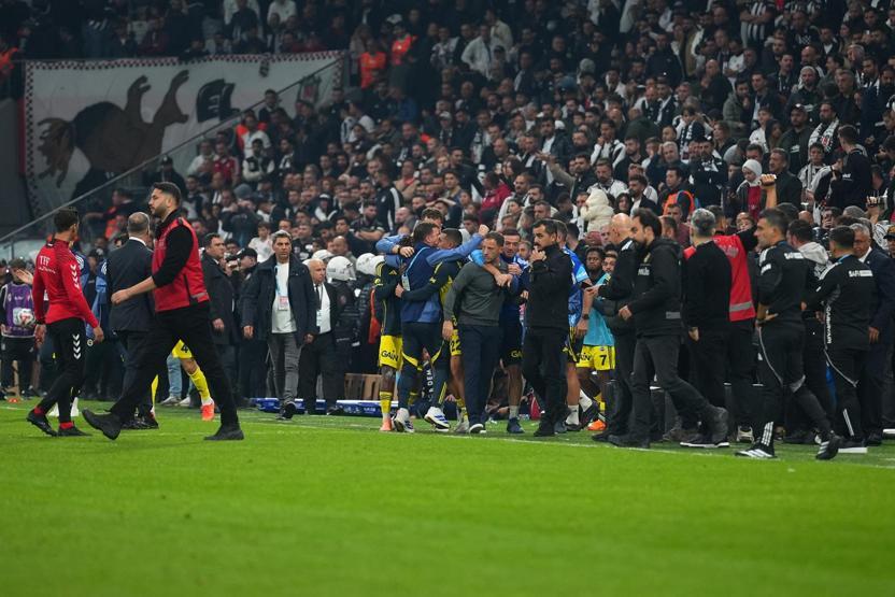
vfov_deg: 4.6
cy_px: 298
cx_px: 448
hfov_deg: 6.9
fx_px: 7459
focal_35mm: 300
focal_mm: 200
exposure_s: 1/1600
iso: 1600
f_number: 2.8
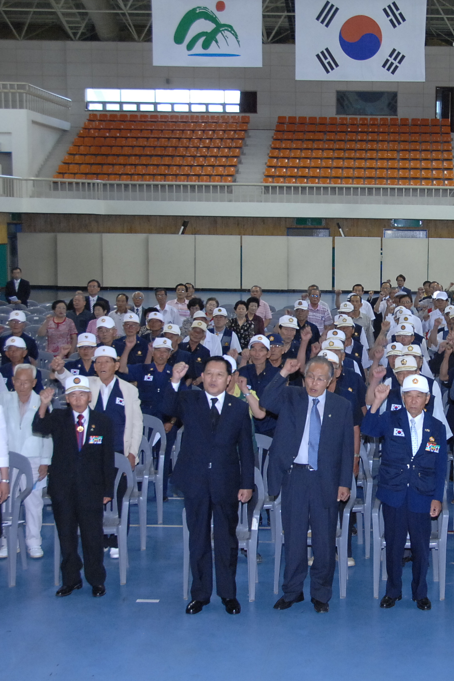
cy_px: 340
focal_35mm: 59
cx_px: 386
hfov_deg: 22.6
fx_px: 1116
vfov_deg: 33.9
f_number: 4.5
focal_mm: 26
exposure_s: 1/60
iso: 800
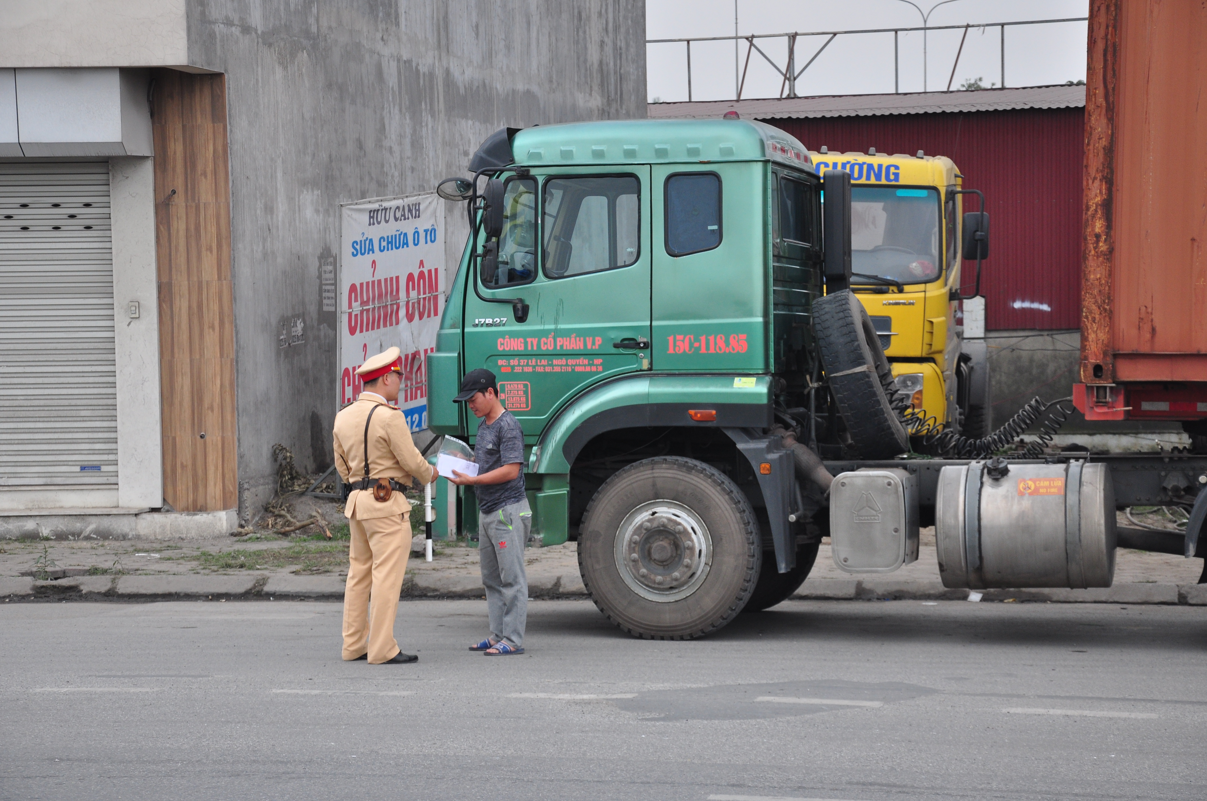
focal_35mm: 99
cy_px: 400
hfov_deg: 20.6
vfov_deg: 13.8
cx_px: 604
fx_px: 3315
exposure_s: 1/400
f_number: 5.3
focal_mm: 66
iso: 400
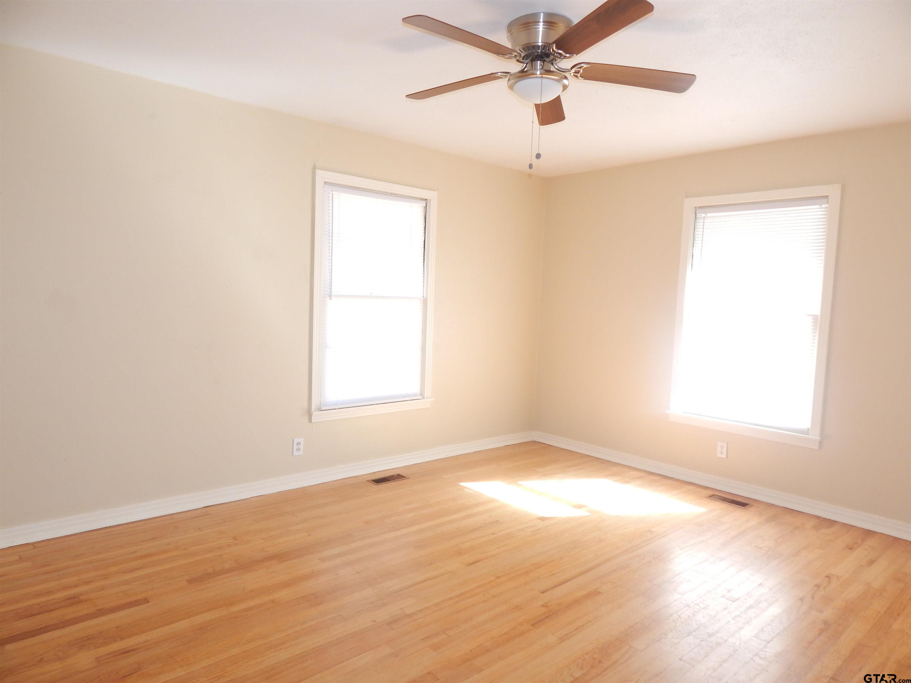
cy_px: 342
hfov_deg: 76.4
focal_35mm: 22
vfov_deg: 61.1
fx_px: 579
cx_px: 456
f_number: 3
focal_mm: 4
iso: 125
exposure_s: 1/30
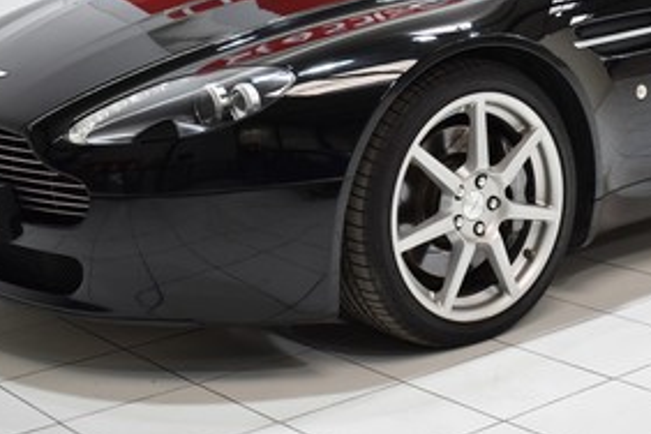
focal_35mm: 79
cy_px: 40
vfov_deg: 17.0
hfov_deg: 25.4
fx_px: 1428
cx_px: 489
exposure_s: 1/25
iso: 100
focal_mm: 27
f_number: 4
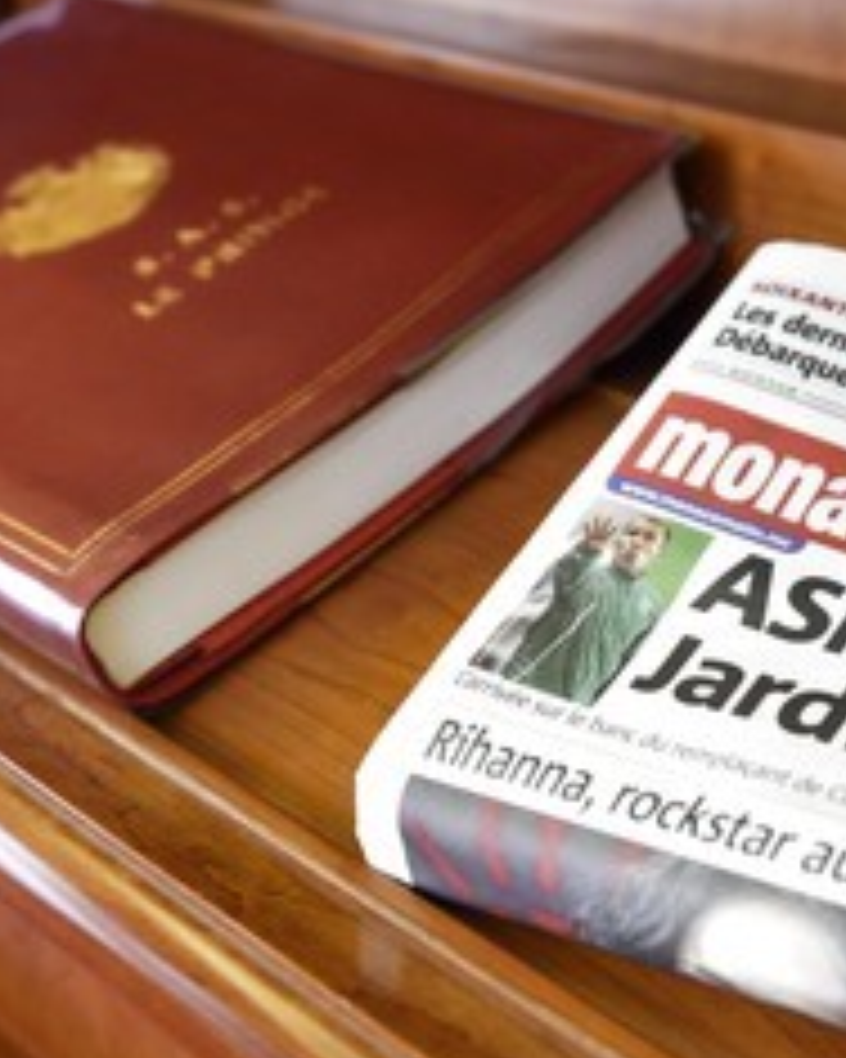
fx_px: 1471
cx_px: 868
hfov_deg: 29.7
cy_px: 567
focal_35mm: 47
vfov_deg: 39.5
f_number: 2.8
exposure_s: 1/40
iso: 1600
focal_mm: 28
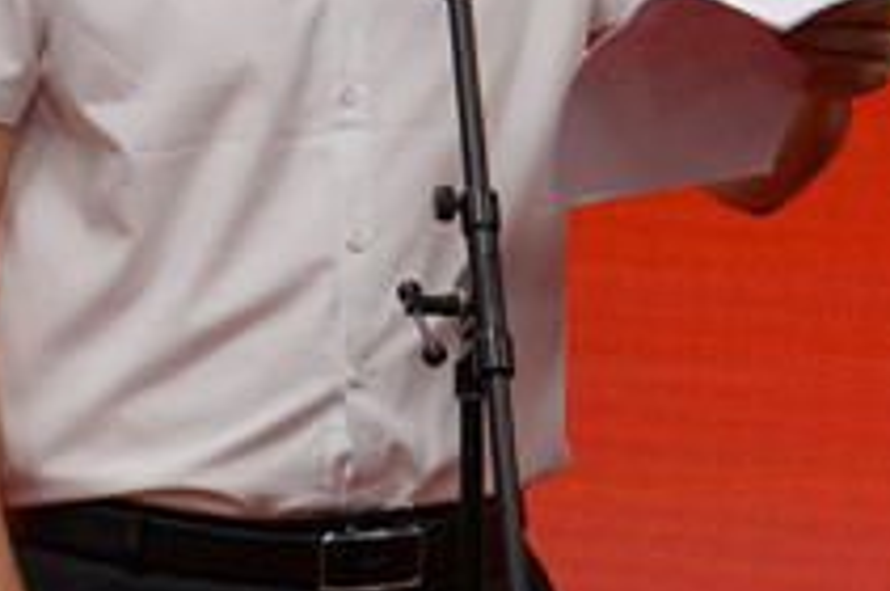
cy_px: -78
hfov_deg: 3.6
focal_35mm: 579
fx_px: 14292
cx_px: 211
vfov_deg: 2.4
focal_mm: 102
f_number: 5.6
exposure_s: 1/160
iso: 400
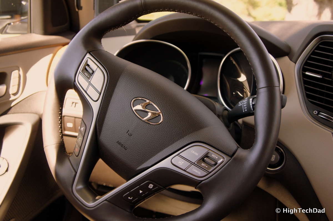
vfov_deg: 33.0
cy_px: 110
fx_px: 374
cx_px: 166
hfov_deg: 48.0
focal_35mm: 40
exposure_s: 1/50
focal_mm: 27
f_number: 4
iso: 200
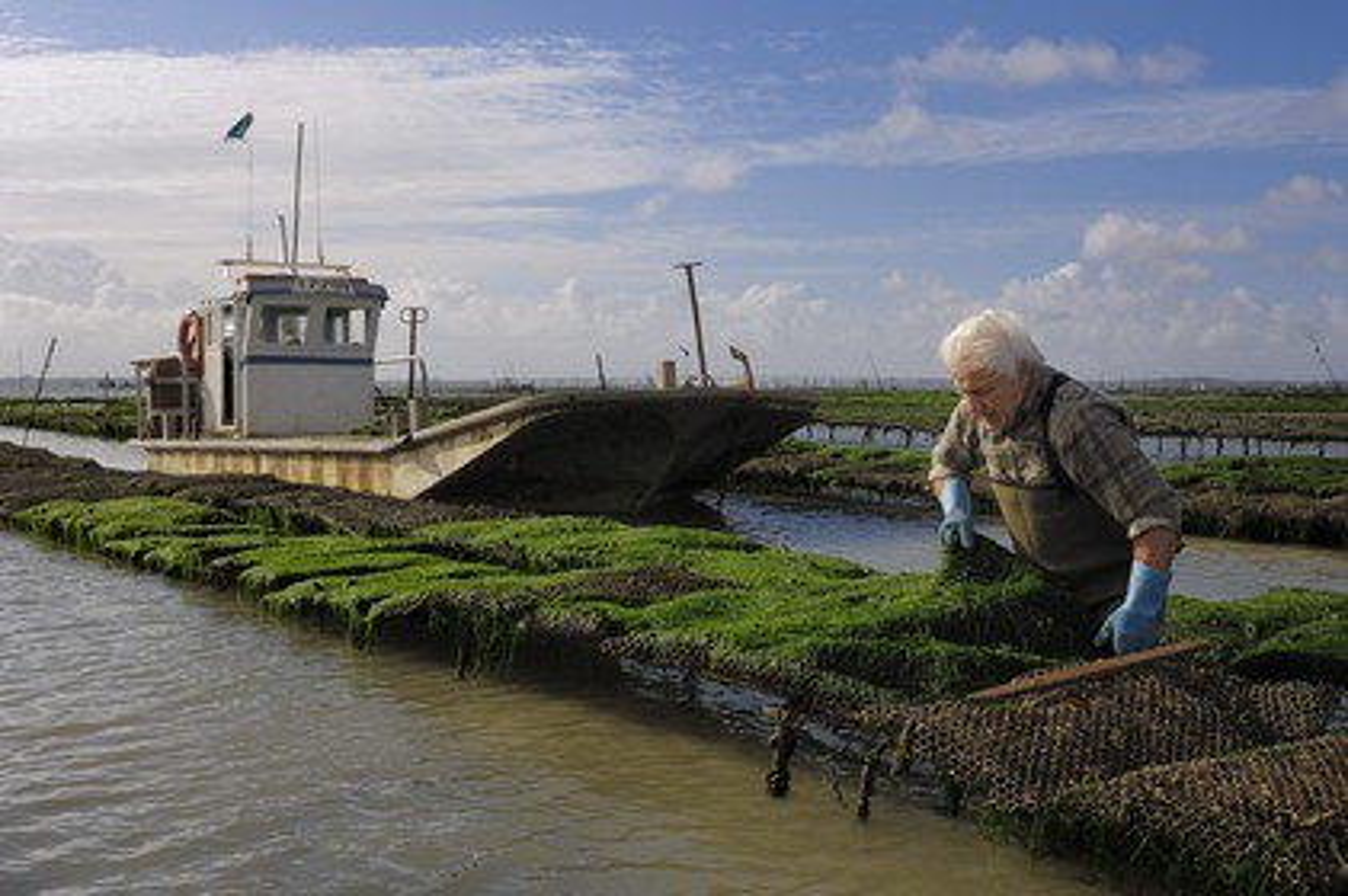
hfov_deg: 46.4
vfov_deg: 31.8
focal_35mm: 42
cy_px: 448
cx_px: 674
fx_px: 1571
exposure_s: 1/160
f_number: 11
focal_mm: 28
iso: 100
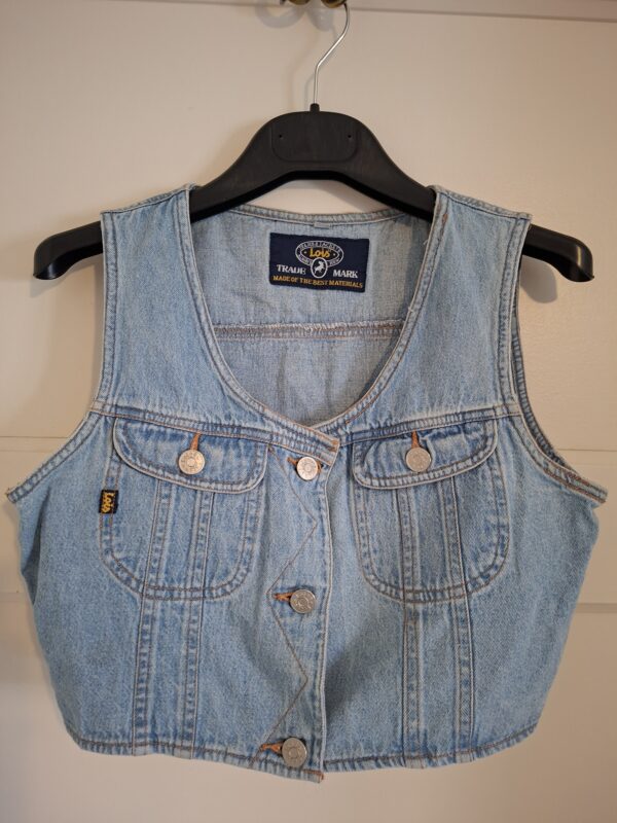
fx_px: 547
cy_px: 412
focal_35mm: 23
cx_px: 308
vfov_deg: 73.9
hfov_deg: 58.9
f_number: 1.8
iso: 640
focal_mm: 5.54
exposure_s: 1/24
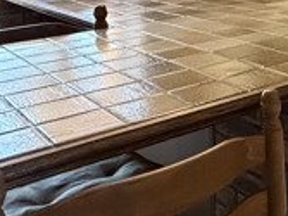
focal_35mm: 67
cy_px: -93
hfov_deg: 26.0
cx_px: 341
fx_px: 557
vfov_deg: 19.5
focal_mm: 2.22
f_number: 2.2
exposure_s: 1/60
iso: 800
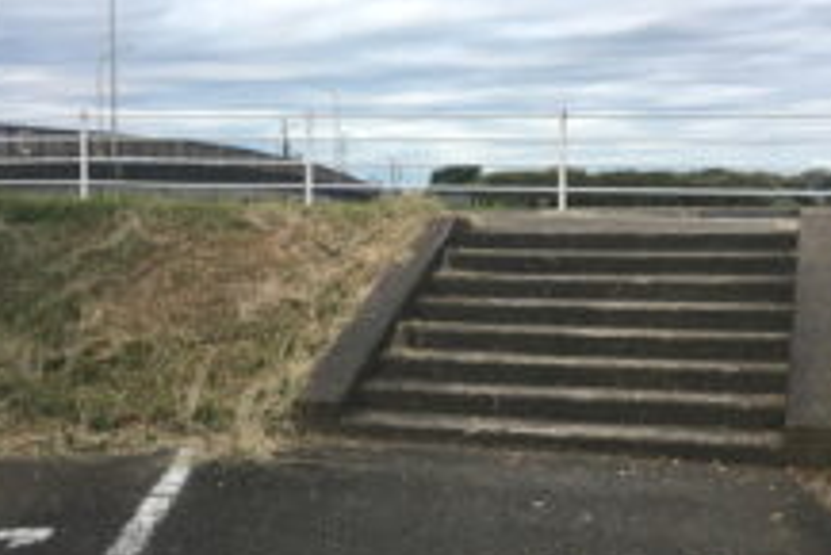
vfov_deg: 24.6
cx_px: 425
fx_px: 1270
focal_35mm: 55
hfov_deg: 36.2
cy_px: 228
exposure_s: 1/30
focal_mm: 4.15
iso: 25
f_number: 2.2
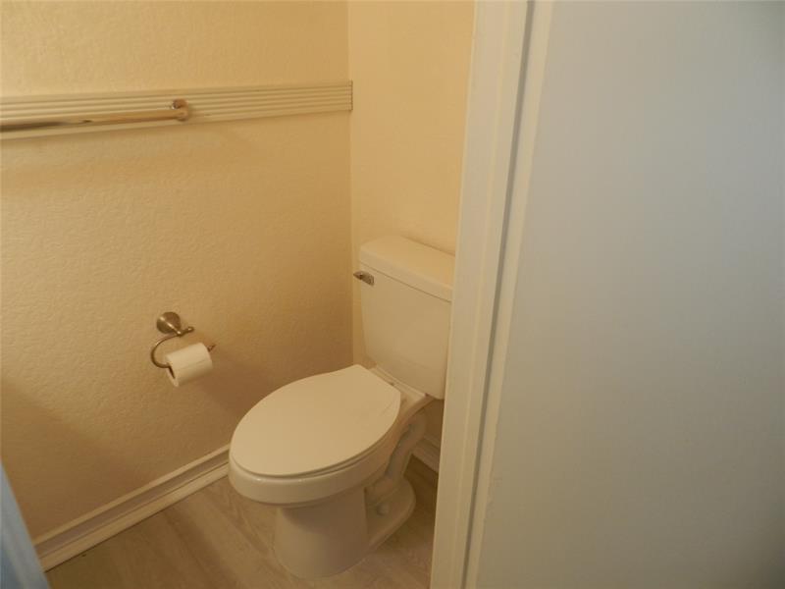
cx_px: 392
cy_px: 294
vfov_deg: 58.9
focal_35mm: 23
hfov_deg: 73.9
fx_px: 522
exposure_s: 1/30
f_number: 3.4
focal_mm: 4
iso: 200
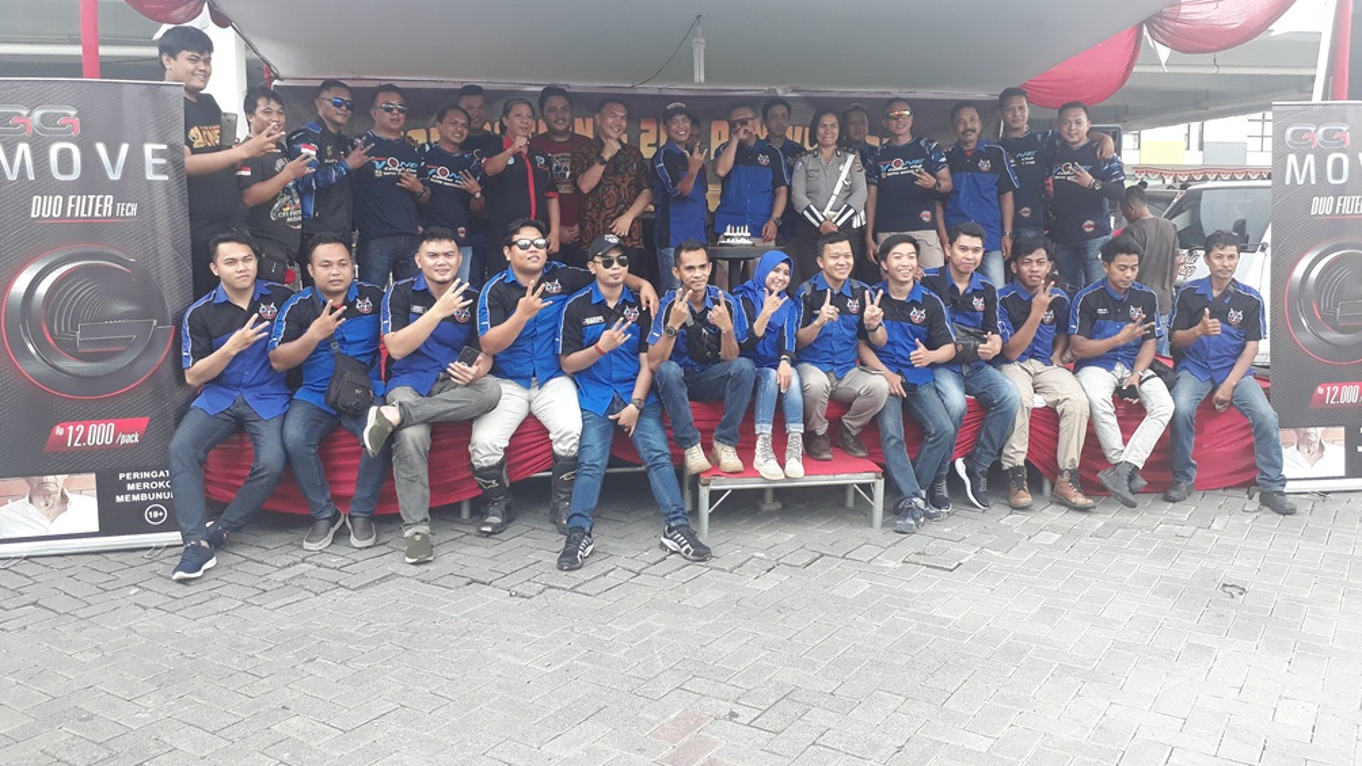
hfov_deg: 64.3
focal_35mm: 30
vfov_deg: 38.8
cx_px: 686
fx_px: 1084
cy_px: 320
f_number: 1.9
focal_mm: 3.6
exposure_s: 1/100
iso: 64
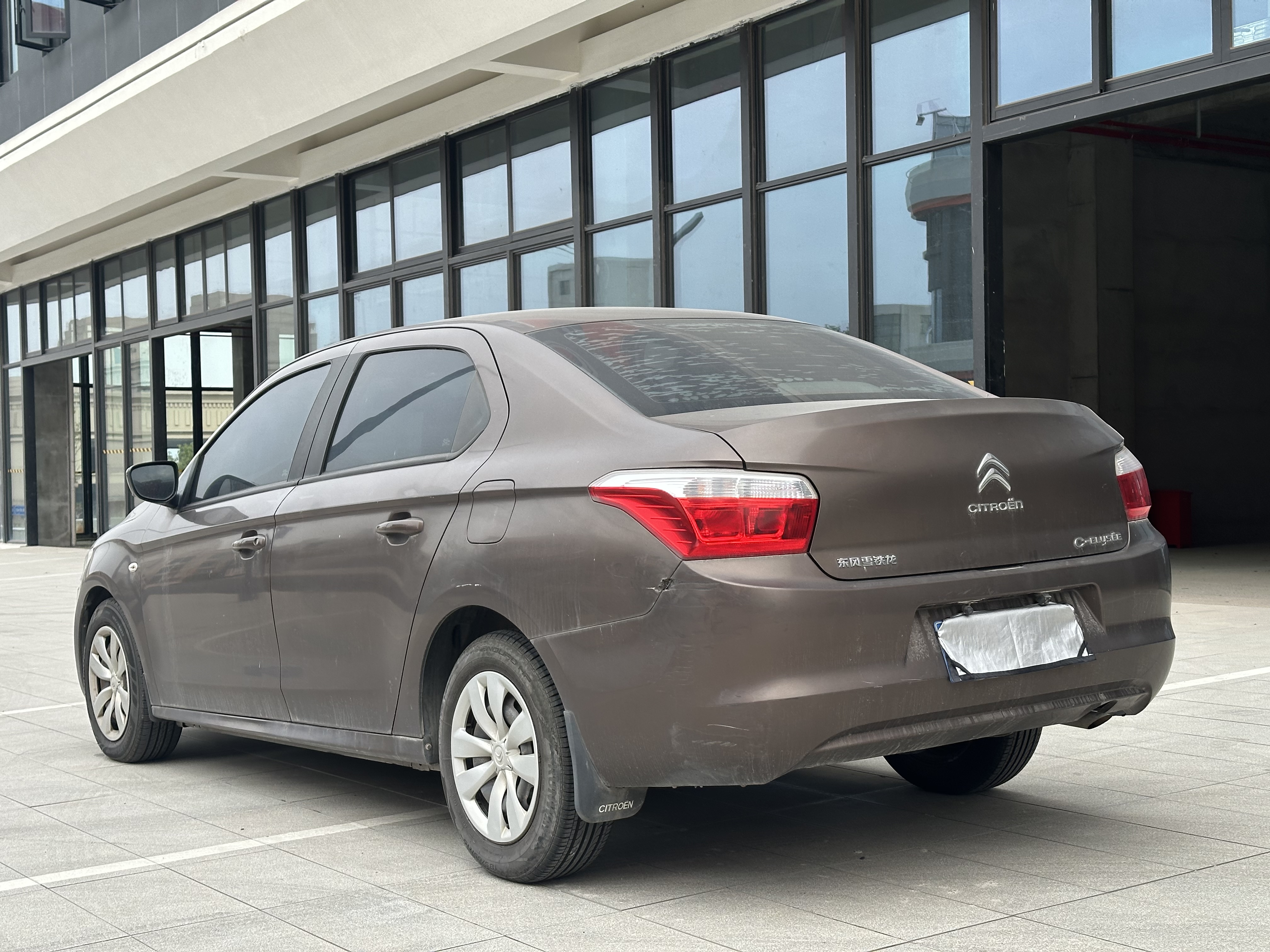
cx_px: 635
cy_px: 476
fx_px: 1761
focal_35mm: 48
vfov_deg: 30.3
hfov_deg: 39.7
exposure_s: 1/971
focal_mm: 6.86
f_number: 1.78
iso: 64
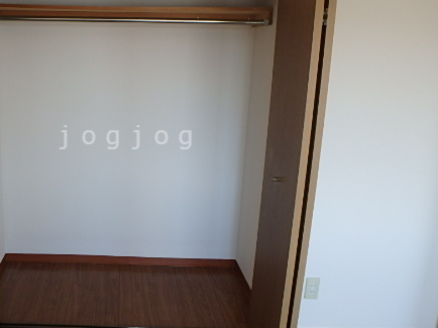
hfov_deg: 56.4
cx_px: 128
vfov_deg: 45.2
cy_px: 137
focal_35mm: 31
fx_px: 392
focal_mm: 3.7
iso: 160
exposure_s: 1/60
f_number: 3.5
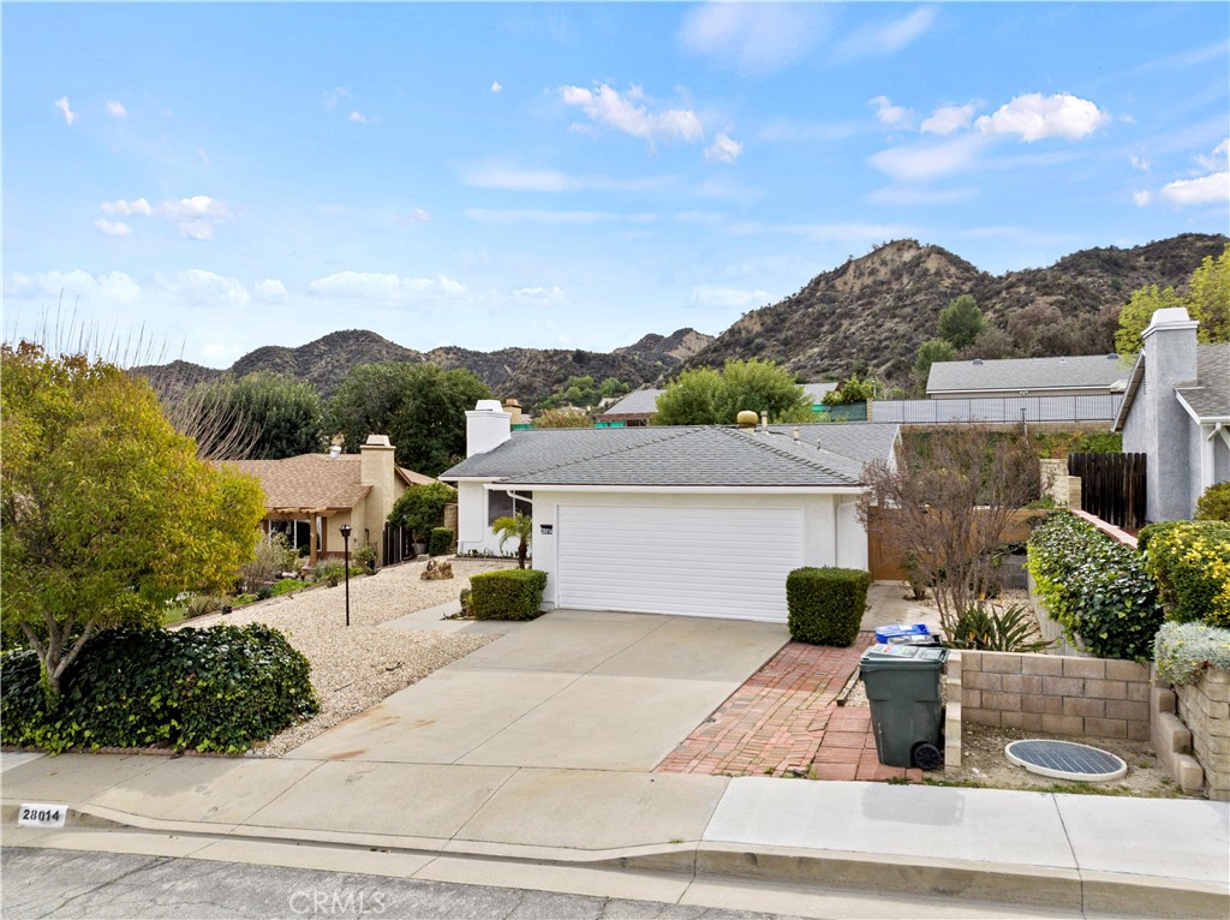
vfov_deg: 56.7
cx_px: 615
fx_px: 852
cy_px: 460
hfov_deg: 71.6
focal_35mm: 24
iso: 100
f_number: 2.8
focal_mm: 12.29
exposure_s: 1/4000
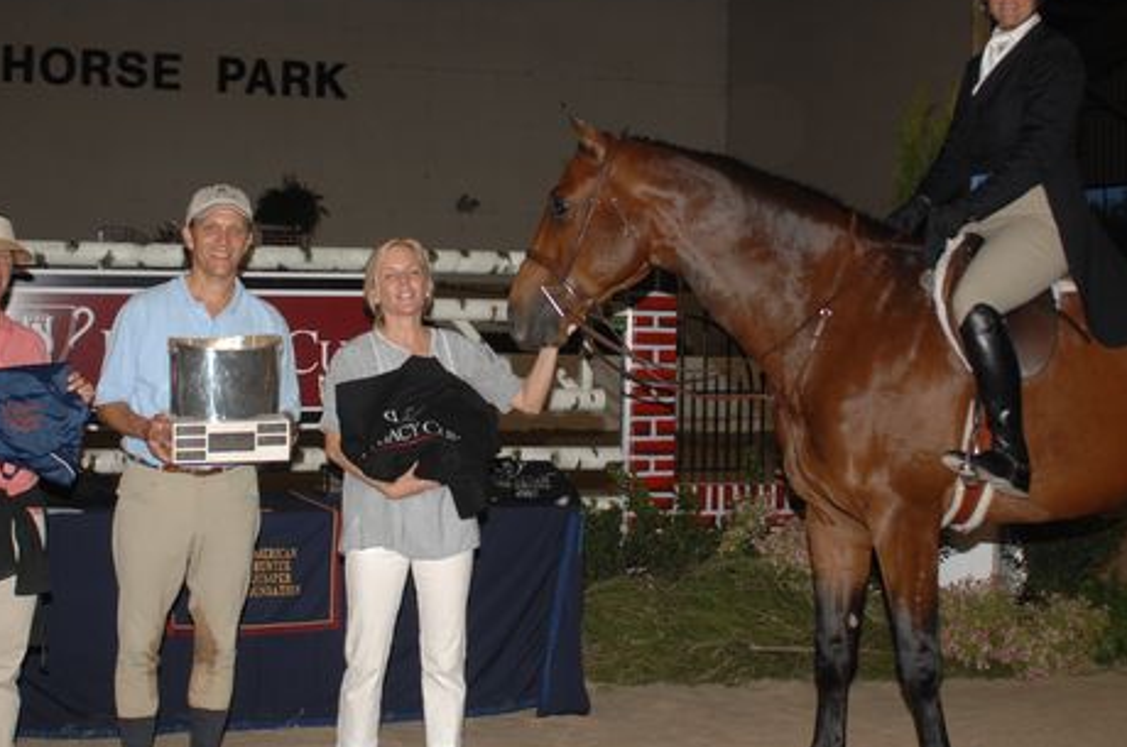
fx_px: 2022
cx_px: 559
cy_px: 288
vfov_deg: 20.9
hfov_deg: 31.1
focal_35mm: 65
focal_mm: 31
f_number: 3.5
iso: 200
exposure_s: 1/125
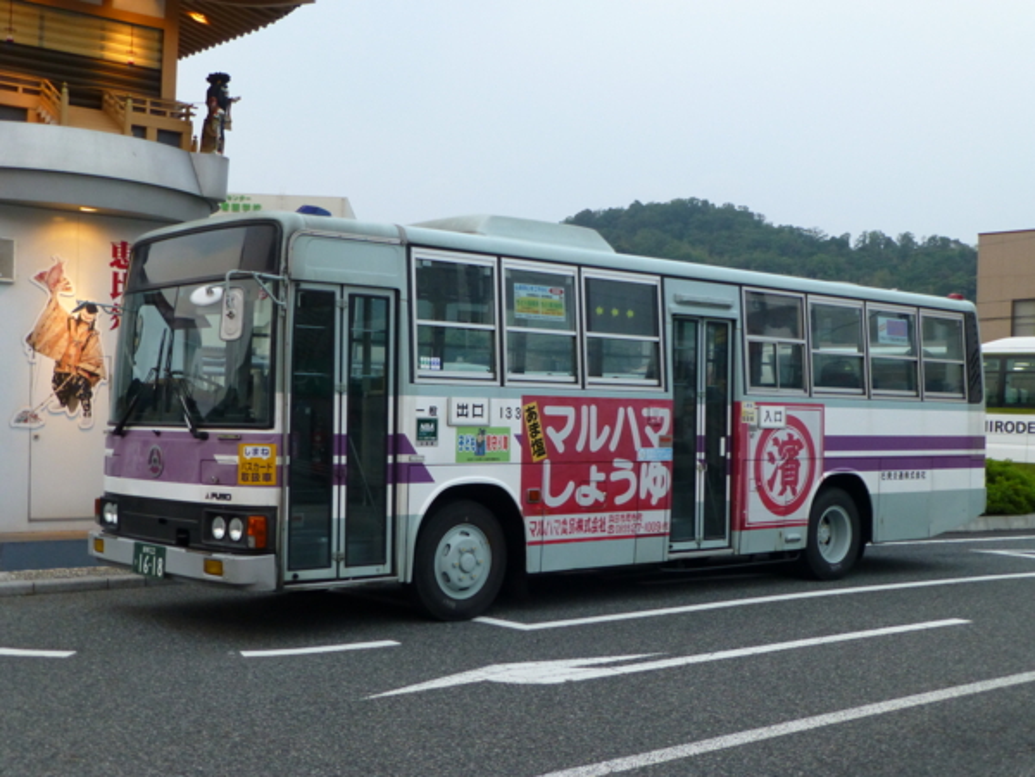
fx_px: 1316
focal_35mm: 44
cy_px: 388
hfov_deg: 42.9
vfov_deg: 32.9
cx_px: 518
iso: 320
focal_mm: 7.9
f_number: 4.1
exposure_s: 1/60
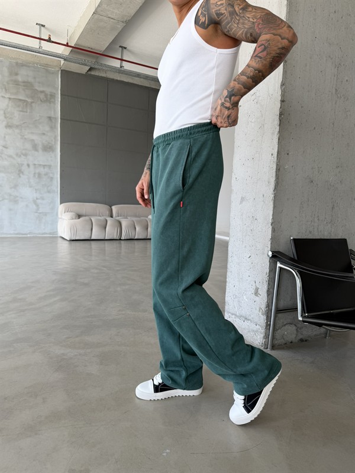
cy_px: 236
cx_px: 178
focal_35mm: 24
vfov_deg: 71.6
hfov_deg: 56.8
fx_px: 328
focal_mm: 6.76
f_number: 1.78
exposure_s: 1/141
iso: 64
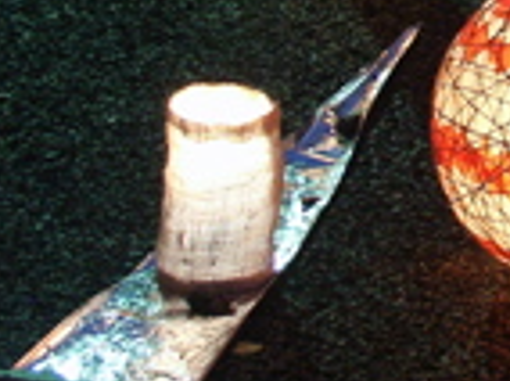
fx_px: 3589
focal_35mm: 244
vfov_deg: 6.0
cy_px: -259
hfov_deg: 7.9
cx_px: 884
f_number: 3.5
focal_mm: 13.99
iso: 200
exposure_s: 1
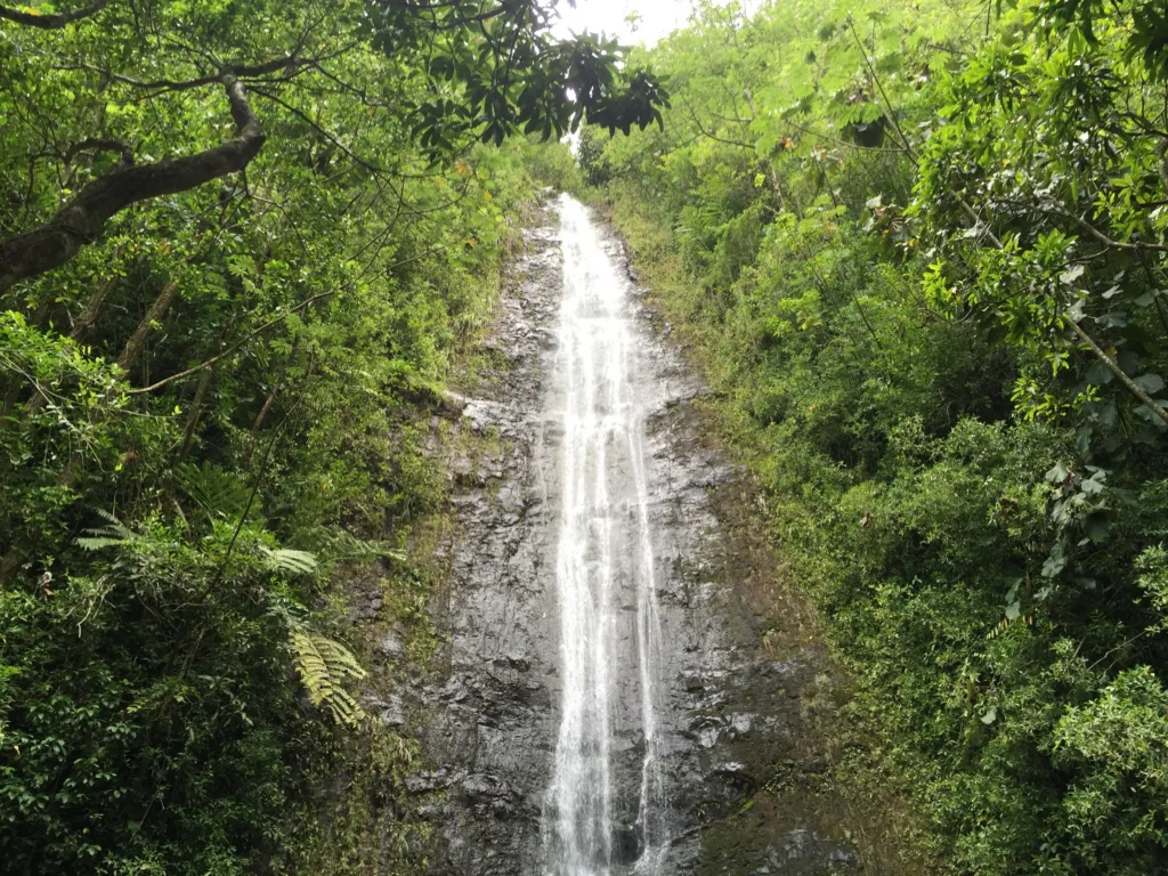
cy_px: 438
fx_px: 979
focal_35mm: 29
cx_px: 584
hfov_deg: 61.7
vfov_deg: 48.2
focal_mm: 4.15
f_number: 2.2
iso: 32
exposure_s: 1/120
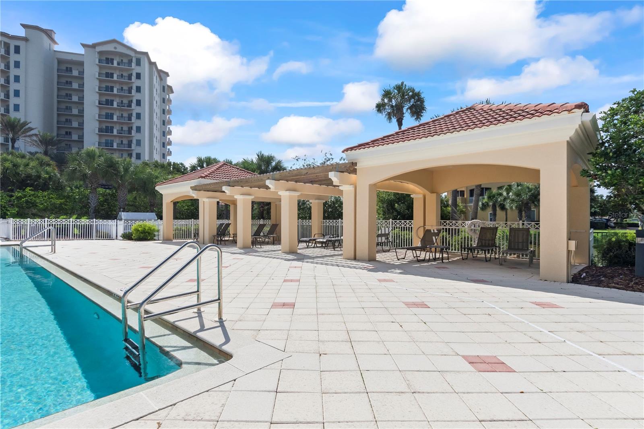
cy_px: 214
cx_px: 322
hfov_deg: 90.0
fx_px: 322
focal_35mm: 18
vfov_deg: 67.4
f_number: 8
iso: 640
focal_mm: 12
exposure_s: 1/250
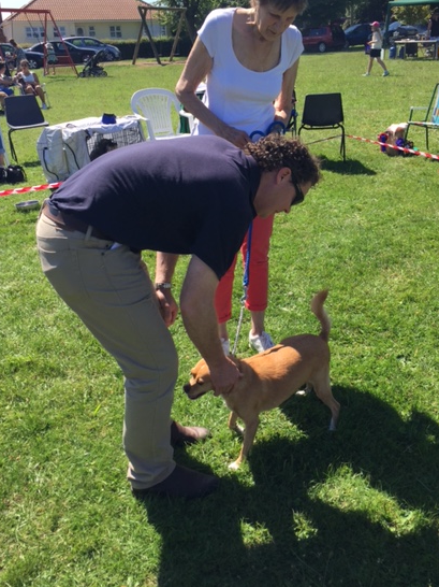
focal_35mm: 34
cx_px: 243
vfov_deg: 53.8
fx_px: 575
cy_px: 256
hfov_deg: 41.7
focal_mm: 4.15
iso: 32
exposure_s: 1/1276
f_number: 2.2
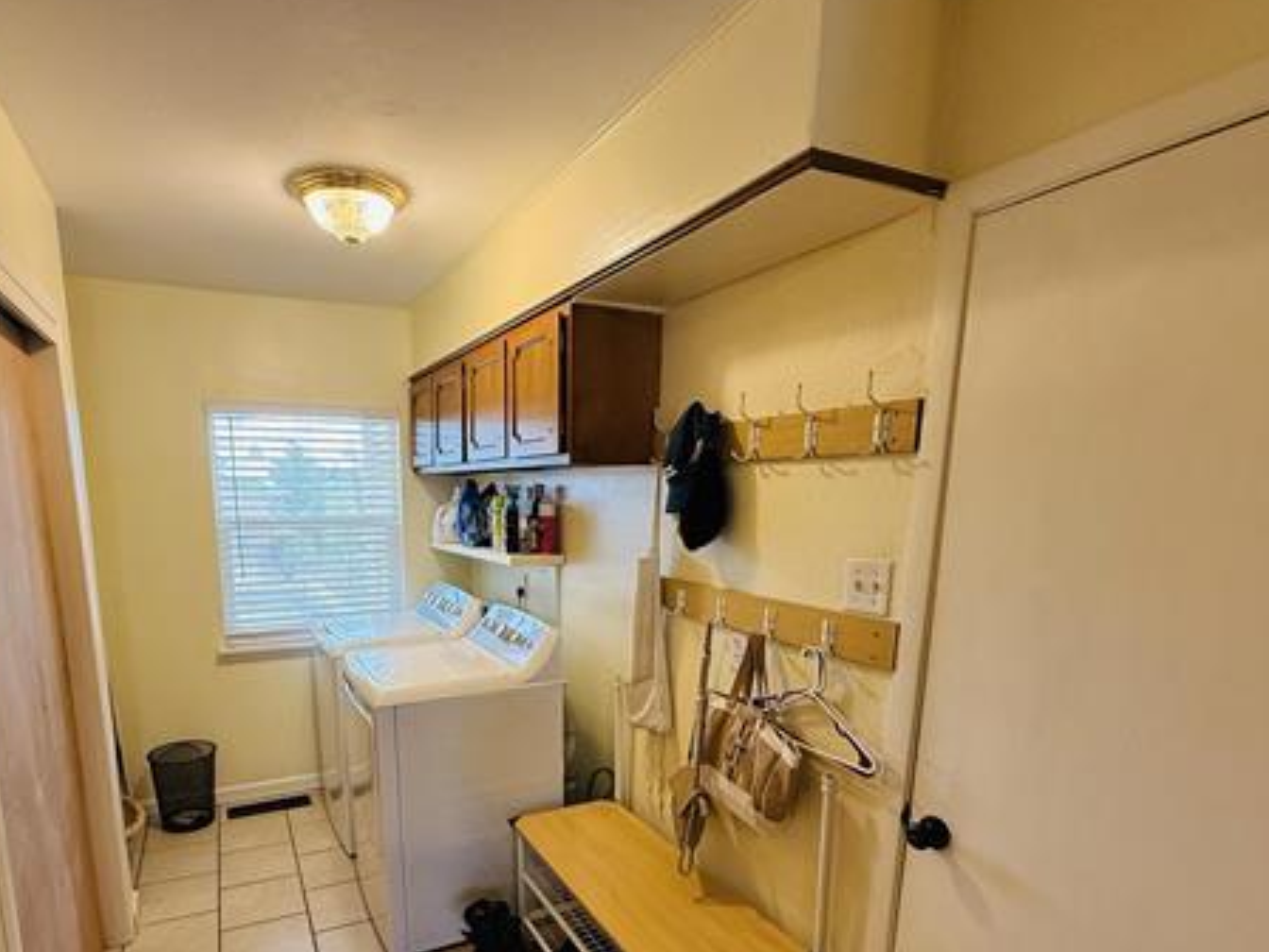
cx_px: 552
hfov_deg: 81.3
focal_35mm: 20
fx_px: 733
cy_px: 638
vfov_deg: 64.2
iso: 160
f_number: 2.2
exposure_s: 1/120
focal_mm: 2.22
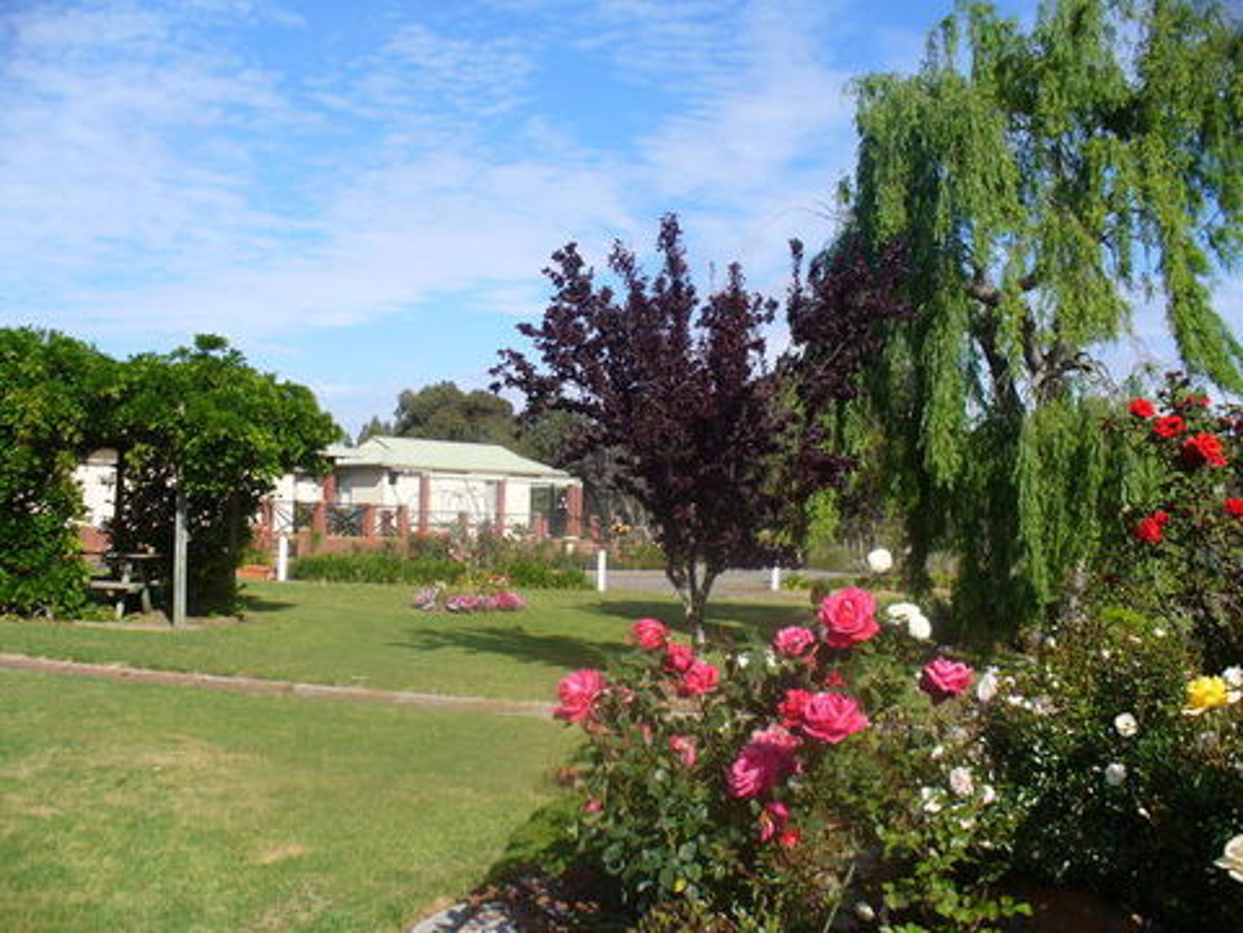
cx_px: 622
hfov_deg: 50.1
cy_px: 466
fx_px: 1329
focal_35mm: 37
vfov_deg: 38.7
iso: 64
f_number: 5.6
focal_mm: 6.1
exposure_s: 1/250
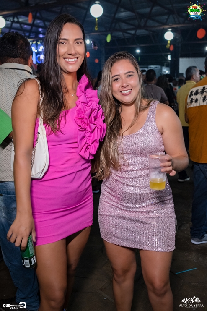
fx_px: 310
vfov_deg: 53.1
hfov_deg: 36.9
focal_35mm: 36
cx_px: 104
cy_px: 156
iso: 2500
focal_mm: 24
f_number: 2.8
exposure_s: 1/400
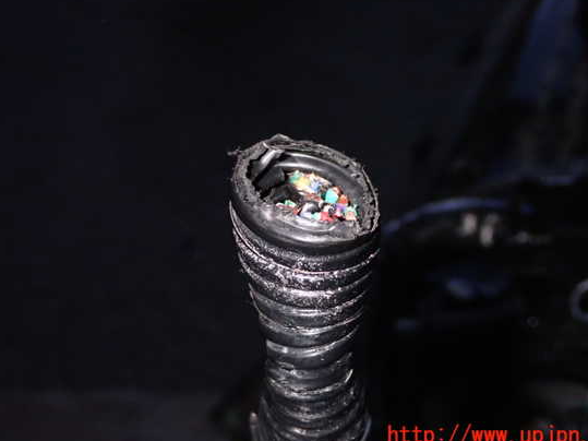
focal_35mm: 79
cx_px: 307
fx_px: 1342
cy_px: 204
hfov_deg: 24.7
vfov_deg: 18.7
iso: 800
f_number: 16
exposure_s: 1/60
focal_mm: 12.73
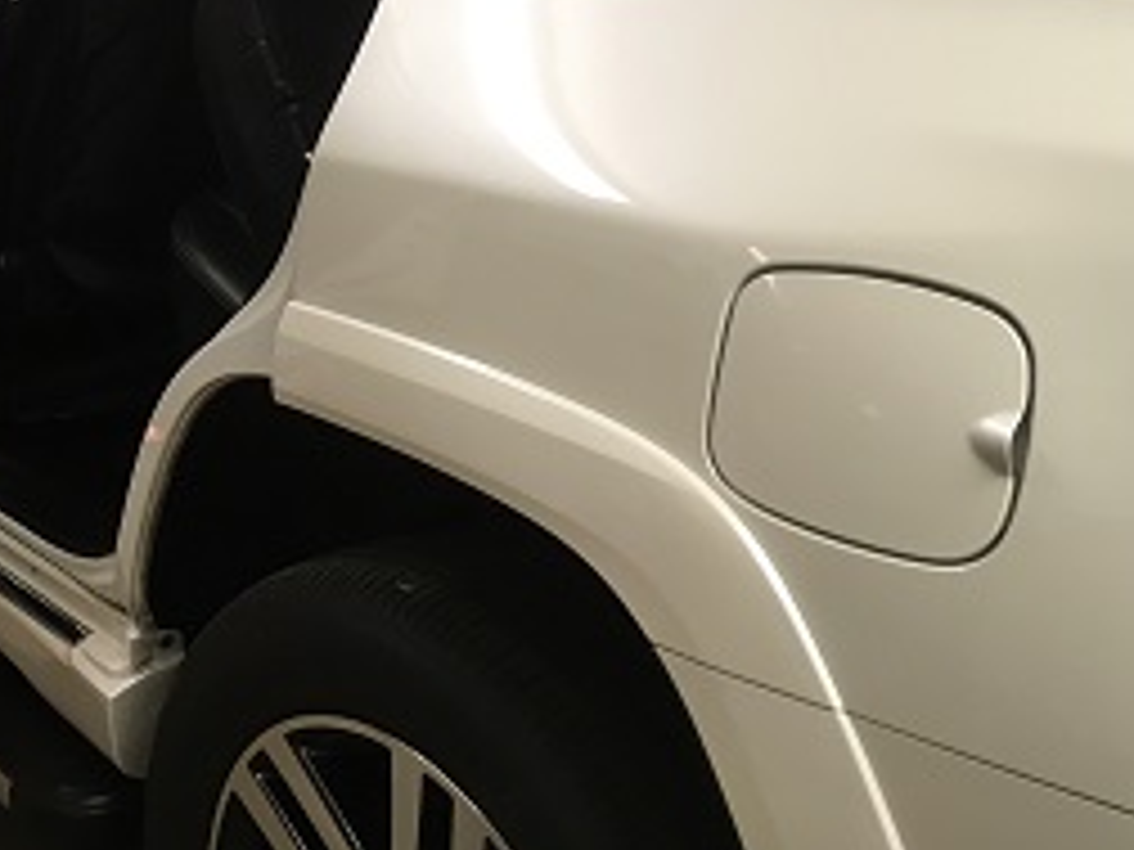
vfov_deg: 26.9
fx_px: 1736
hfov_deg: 34.8
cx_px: 189
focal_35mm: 53
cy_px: 155
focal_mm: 4.15
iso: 50
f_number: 2.2
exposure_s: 1/30
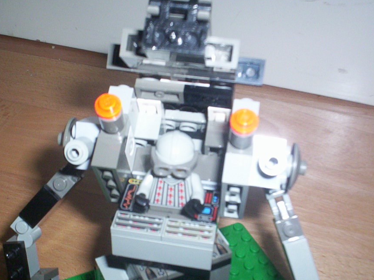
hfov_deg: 36.8
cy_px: 172
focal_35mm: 52
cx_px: 168
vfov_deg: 28.0
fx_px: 562
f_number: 4.5
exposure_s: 1/60
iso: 140
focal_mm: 4.99
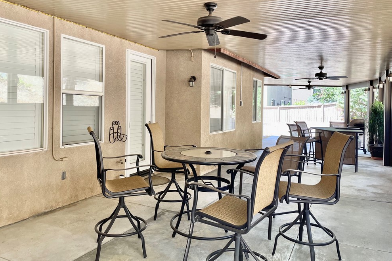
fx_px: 305
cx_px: 192
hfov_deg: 65.5
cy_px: 111
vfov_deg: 46.2
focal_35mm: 28
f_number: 1.6
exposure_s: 1/121
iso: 40
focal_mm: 4.2
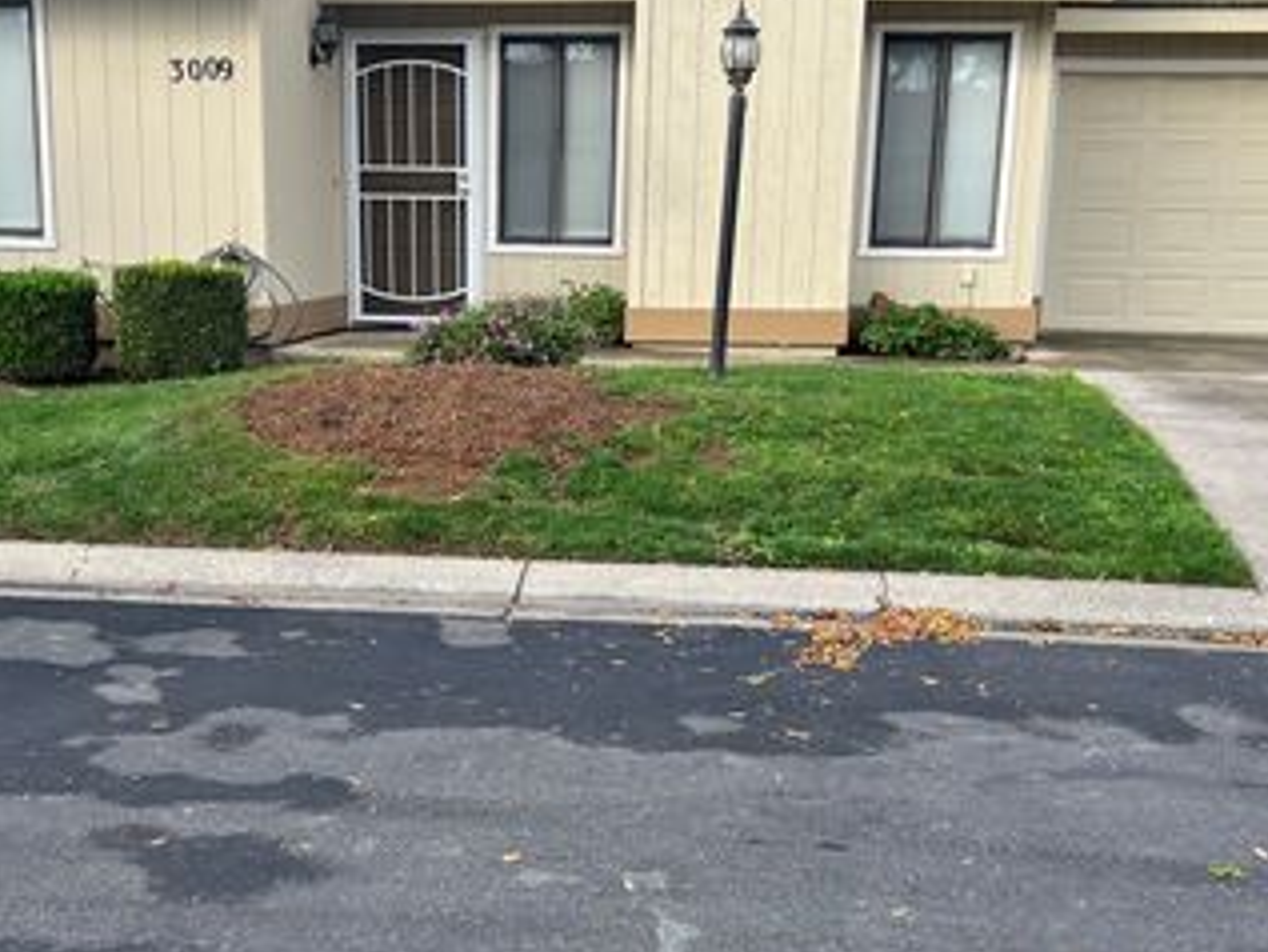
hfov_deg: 45.6
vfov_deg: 35.1
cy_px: 526
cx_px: 544
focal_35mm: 41
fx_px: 1502
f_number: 1.5
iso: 50
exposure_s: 1/803
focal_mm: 5.7
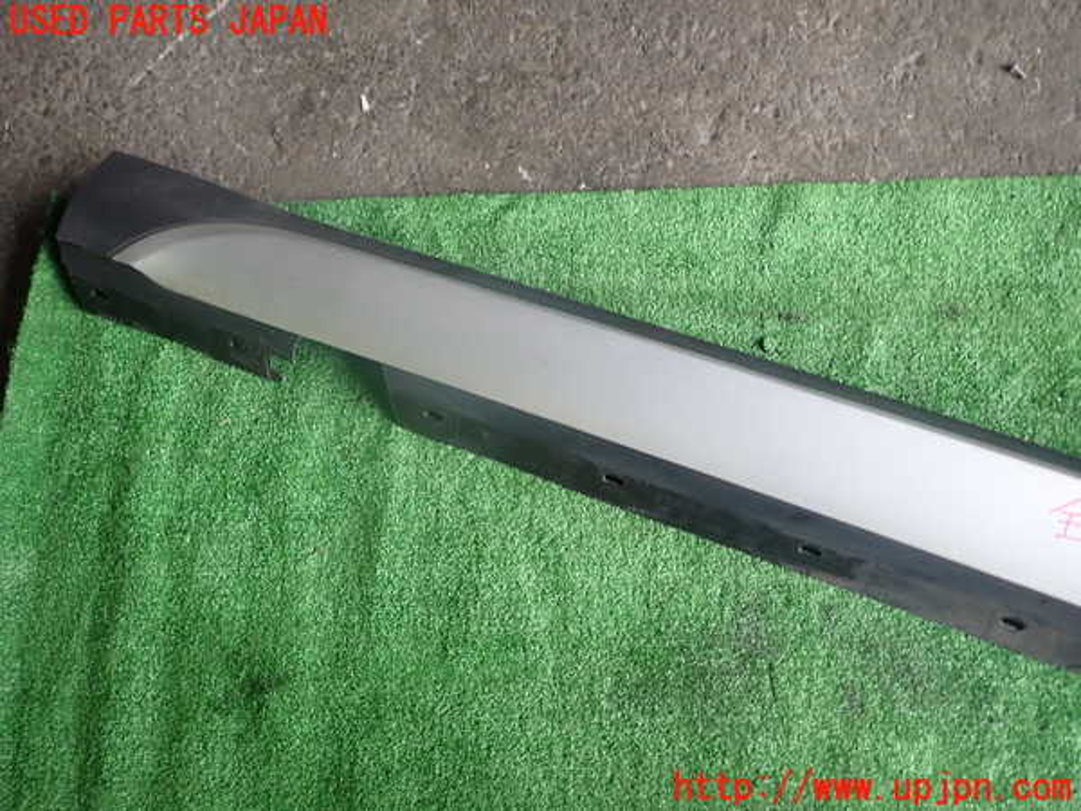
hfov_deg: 69.4
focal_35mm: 25
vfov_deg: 54.9
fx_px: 781
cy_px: 406
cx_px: 540
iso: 200
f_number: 2
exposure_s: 1/60
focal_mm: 4.5
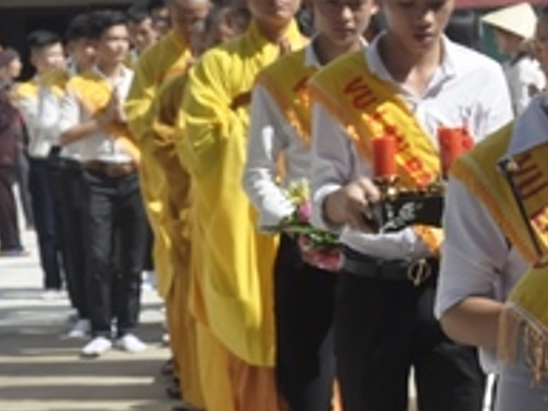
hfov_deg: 16.2
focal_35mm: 117
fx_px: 1852
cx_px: 651
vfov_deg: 12.7
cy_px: 183
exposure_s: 1/4000
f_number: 5.6
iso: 800
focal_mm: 24
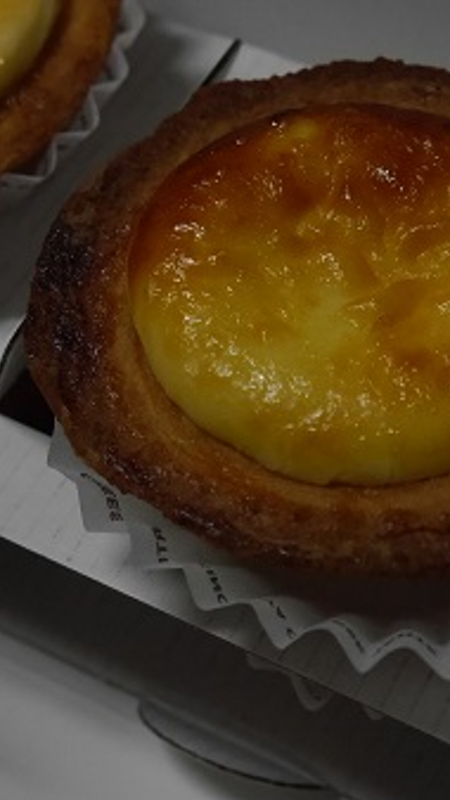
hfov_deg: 15.6
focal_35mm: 77
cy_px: 353
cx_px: 358
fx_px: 1634
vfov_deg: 27.5
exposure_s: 1/125
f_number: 5
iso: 1600
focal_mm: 21
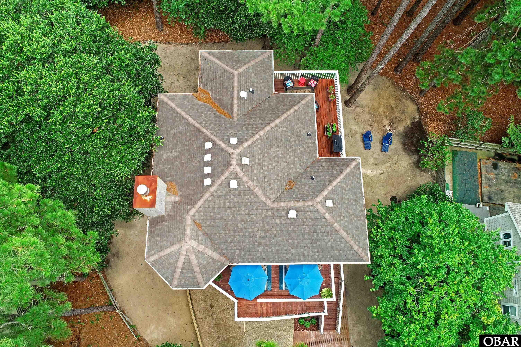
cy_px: 174
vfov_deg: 53.1
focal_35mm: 24
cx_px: 260
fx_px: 347
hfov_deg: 73.7
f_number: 5
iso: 100
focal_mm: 8.8
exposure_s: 1/200
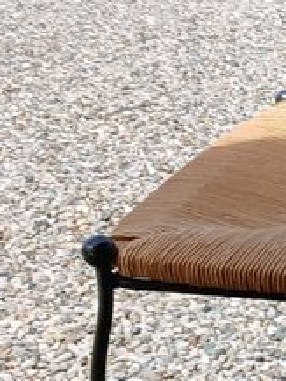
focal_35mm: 120
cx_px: 358
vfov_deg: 16.2
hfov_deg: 12.0
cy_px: 344
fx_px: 1321
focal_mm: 3.98
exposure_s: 1/510
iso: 20
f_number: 1.8
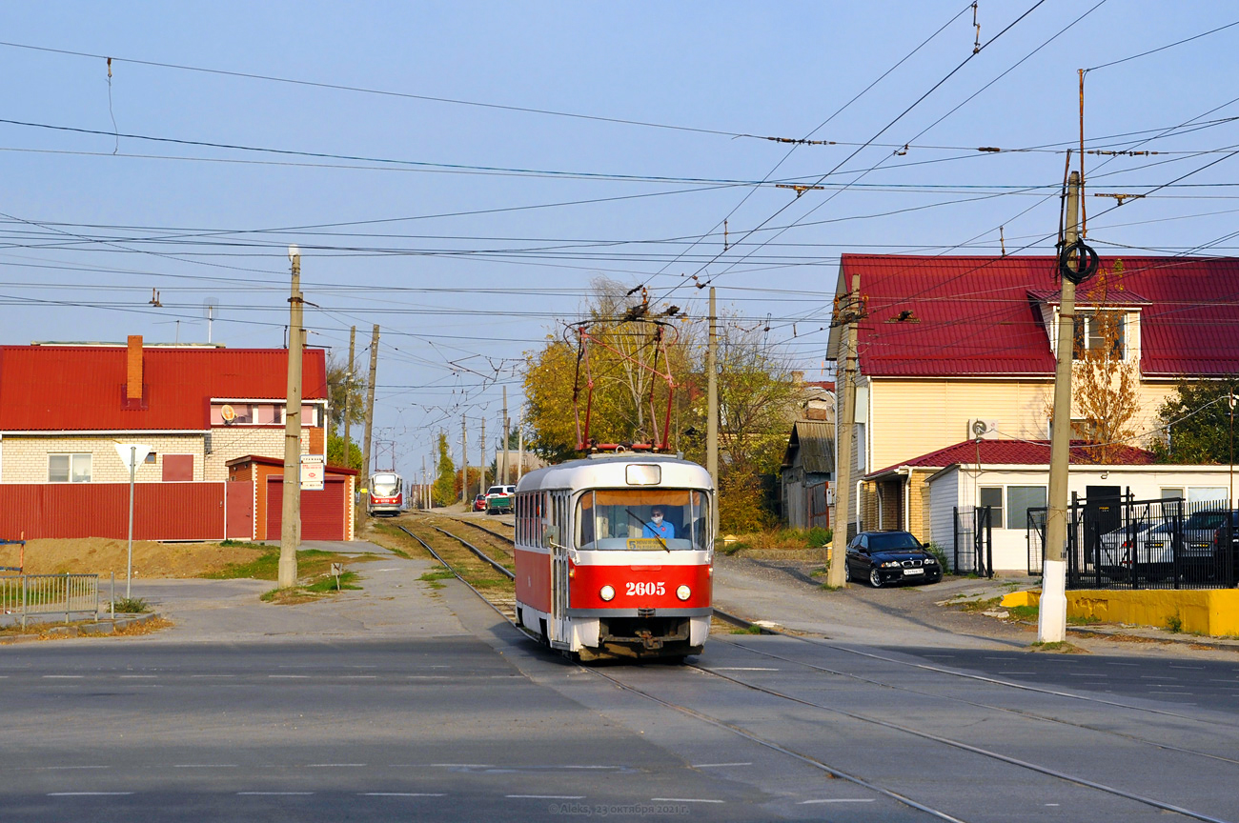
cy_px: 412
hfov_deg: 27.0
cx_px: 620
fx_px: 2579
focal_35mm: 75
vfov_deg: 18.1
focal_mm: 50
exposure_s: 1/500
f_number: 8
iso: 200
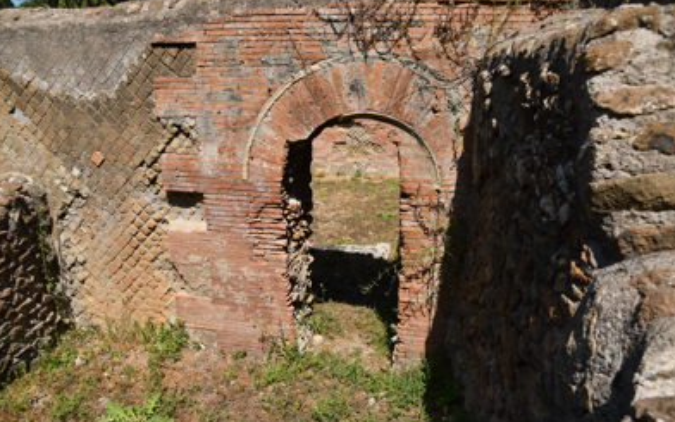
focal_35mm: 25
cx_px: 341
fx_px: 460
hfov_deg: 72.5
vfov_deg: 49.3
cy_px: 216
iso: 100
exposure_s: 1/800
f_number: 5.6
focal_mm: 16
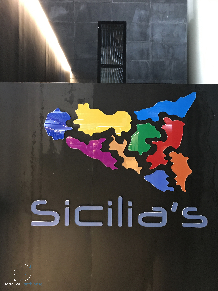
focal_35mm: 28
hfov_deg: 49.7
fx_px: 235
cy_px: 146
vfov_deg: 63.4
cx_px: 109
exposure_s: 1/7
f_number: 1.8
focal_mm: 3.99
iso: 100
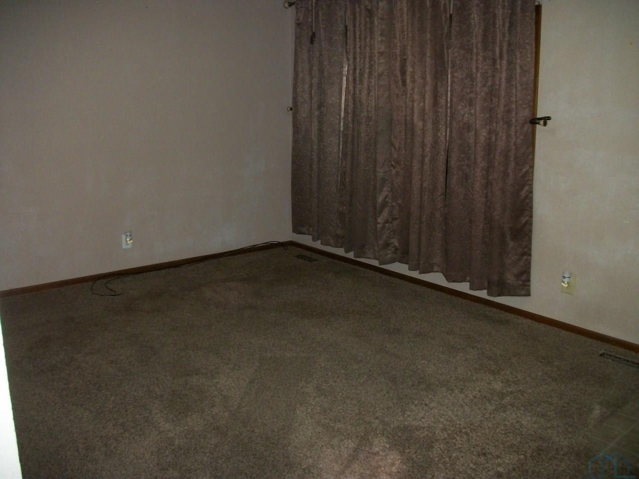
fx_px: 591
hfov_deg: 56.8
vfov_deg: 44.2
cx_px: 320
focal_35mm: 32
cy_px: 240
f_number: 2.9
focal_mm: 5.7
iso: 250
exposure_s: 1/30
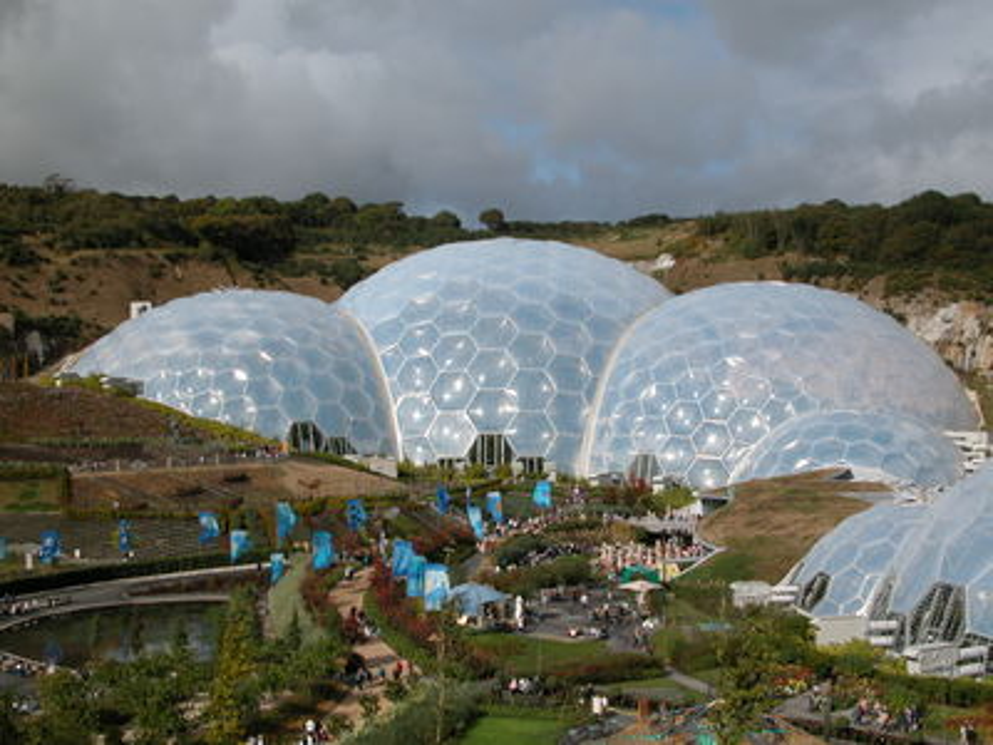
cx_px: 496
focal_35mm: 50
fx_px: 1434
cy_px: 372
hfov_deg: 38.2
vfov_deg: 29.1
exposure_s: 1/540
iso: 100
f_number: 7.6
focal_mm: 12.7
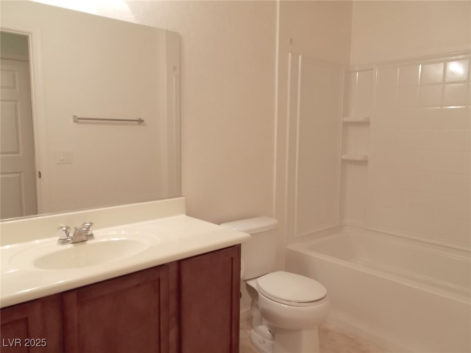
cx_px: 236
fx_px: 354
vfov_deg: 53.1
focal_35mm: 26
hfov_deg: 67.3
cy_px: 176
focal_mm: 4.6
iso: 200
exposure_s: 1/10
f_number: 3.2
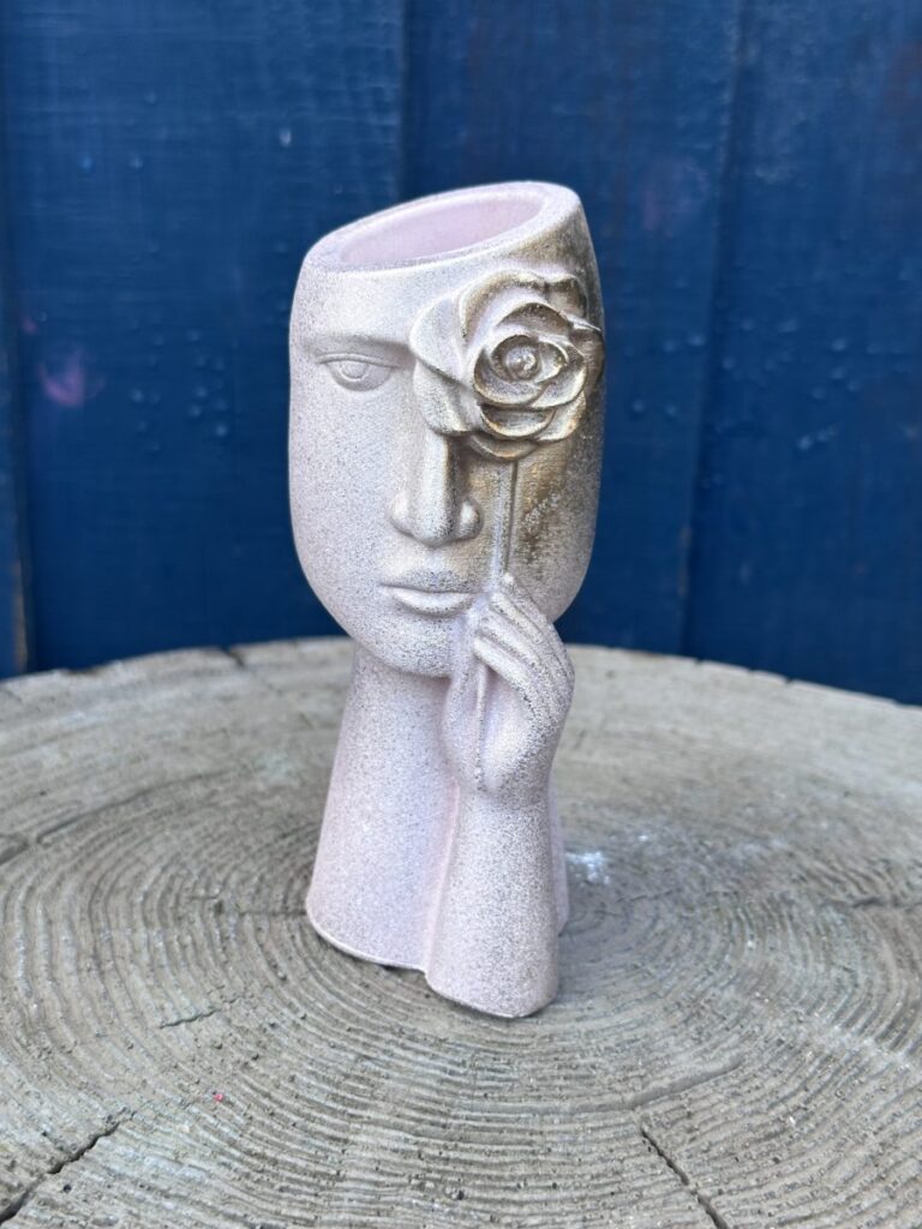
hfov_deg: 30.3
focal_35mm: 48
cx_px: 461
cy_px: 614
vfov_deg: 39.7
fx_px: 1705
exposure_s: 1/213
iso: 50
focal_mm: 6.86
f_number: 1.78
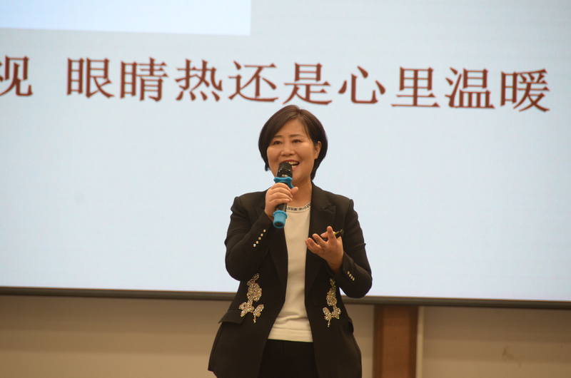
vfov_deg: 4.6
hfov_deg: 6.9
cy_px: 189
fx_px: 4749
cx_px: 286
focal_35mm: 300
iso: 1000
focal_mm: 200
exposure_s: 1/160
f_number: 5.6
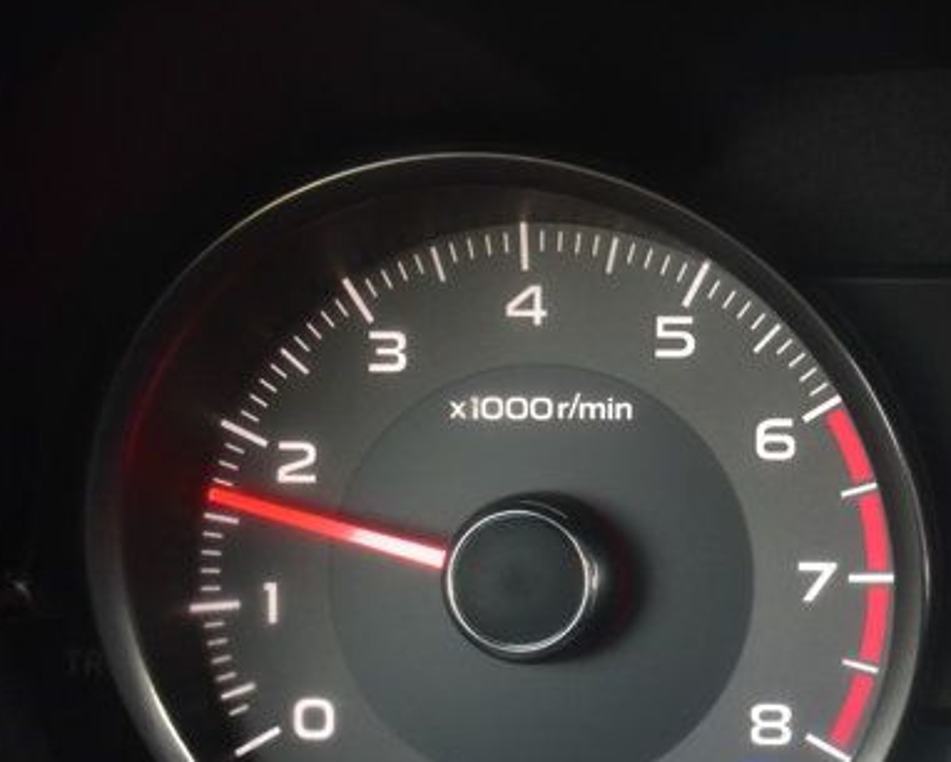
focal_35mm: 83
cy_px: 543
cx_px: 1197
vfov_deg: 18.4
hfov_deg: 21.1
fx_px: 2337
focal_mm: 22
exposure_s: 1/15
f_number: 6.3
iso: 1100
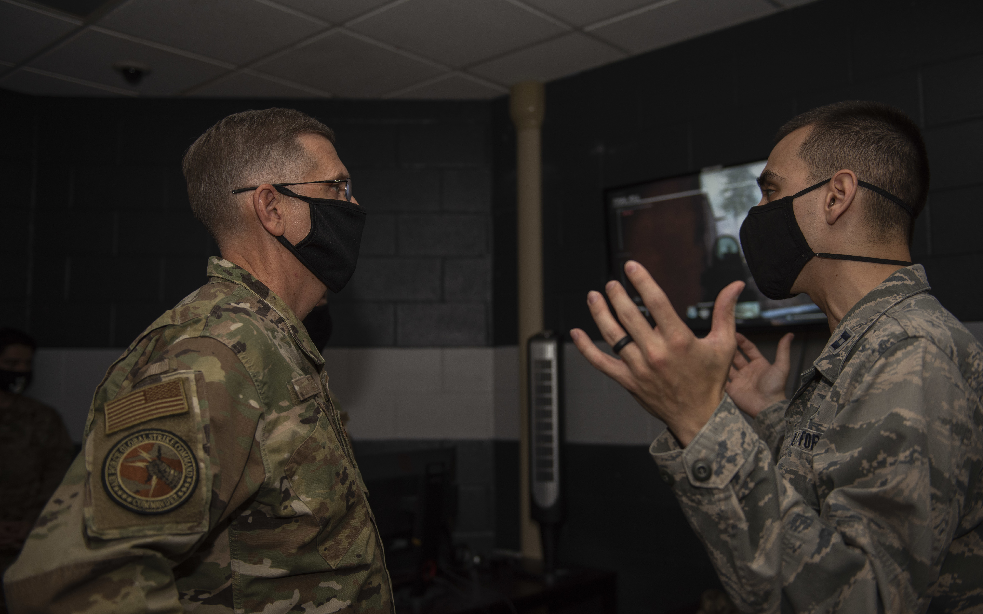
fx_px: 884
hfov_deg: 58.1
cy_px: 304
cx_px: 494
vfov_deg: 38.3
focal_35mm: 33
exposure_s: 1/125
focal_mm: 32
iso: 200
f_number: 2.8
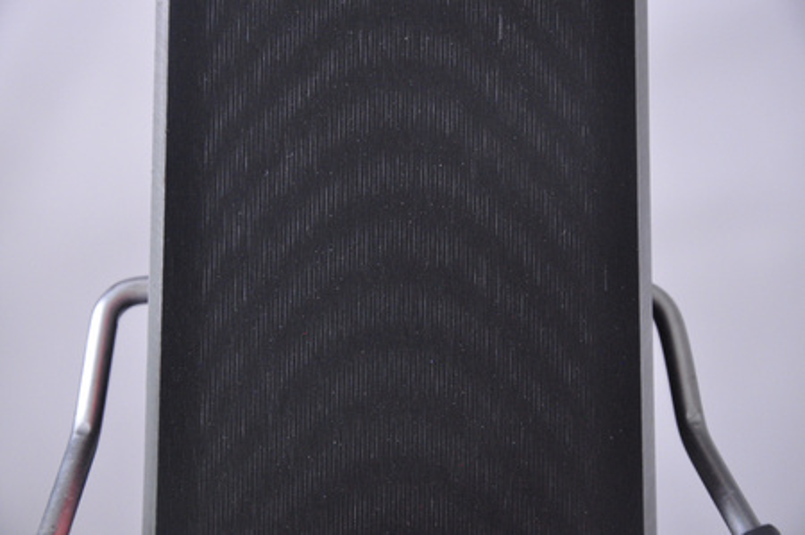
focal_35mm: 158
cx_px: 402
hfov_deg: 13.1
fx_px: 3518
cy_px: 268
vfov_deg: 8.7
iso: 3200
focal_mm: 105
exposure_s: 1/125
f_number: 8
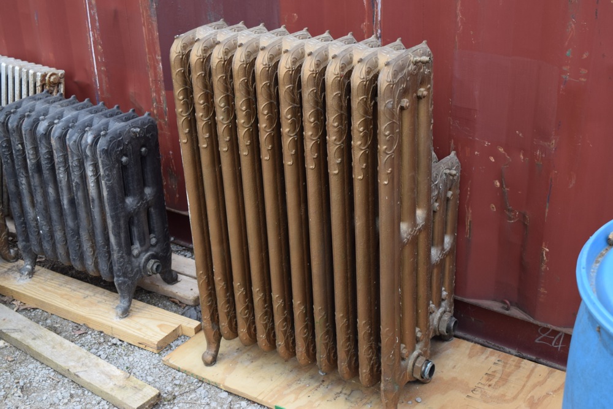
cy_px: 204
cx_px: 306
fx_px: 868
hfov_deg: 38.9
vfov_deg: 26.5
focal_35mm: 51
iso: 400
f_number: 6.3
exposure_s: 1/160
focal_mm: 34
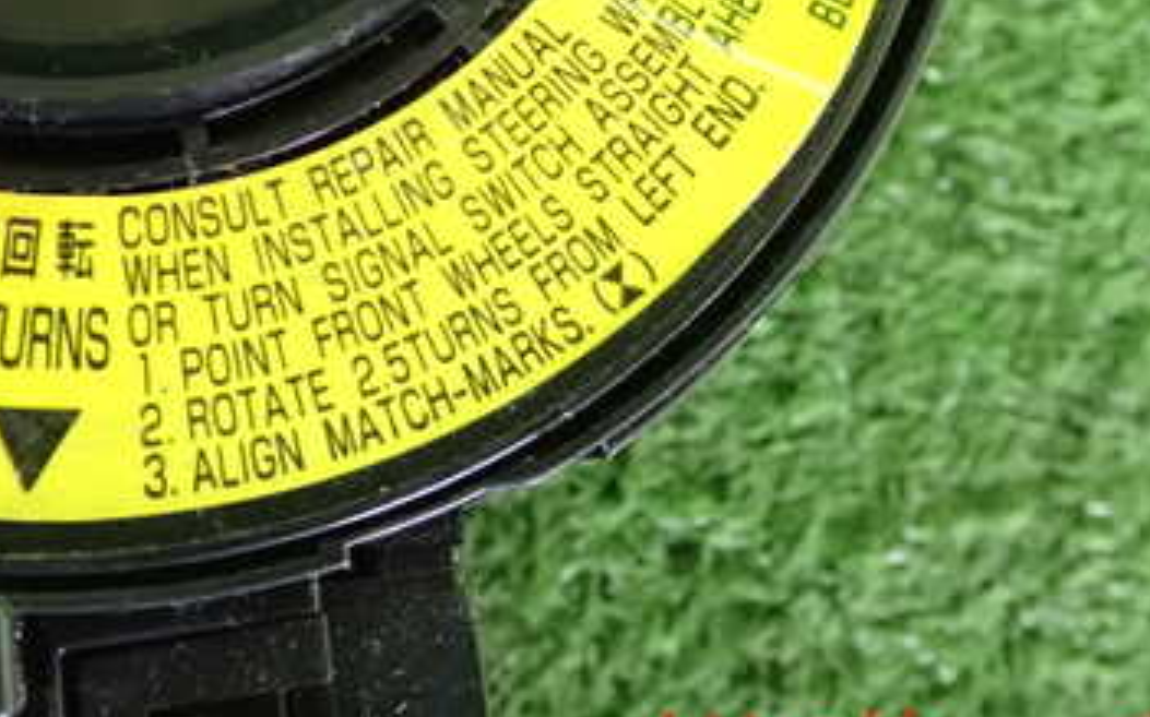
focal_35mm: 58
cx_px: 419
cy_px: 49
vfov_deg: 21.7
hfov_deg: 34.9
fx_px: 1817
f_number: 2.4
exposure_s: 1/250
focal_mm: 5.79
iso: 1600
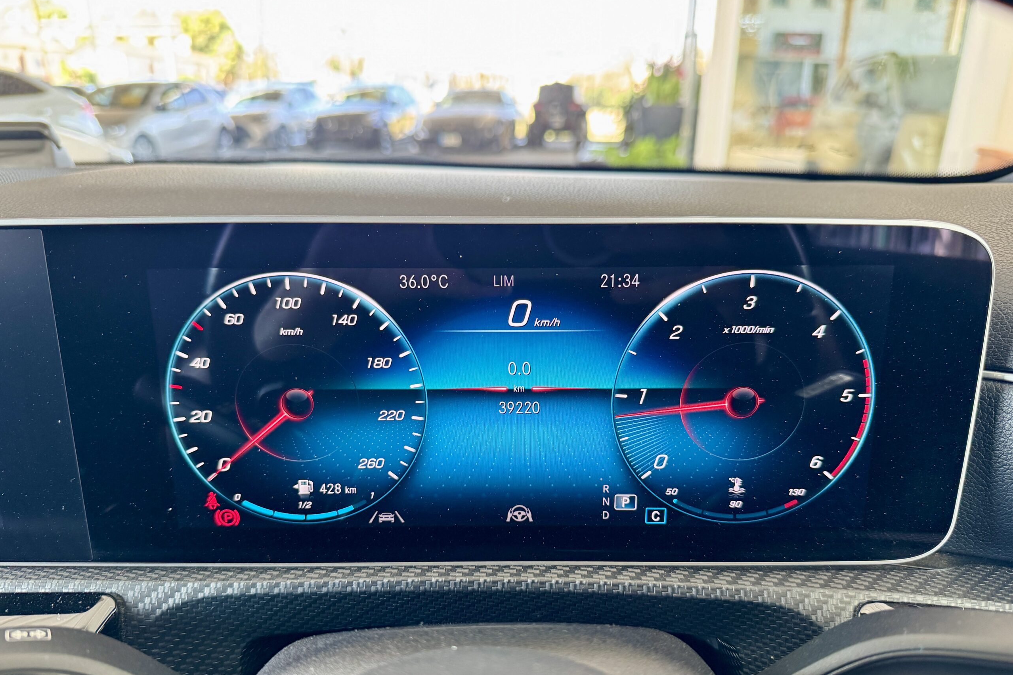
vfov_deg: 51.2
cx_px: 506
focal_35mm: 25
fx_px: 703
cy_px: 375
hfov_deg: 71.5
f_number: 1.78
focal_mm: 6.76
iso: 320
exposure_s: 1/59
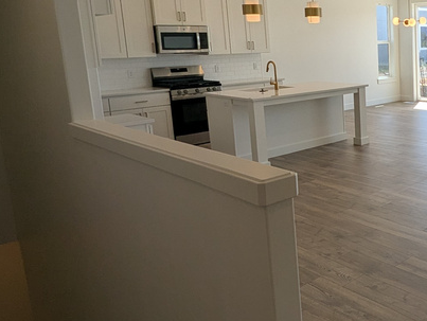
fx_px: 407
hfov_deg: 45.6
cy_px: 102
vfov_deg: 42.3
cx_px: 437
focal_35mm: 33
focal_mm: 1.95
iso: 39
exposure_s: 1/356
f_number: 2.2
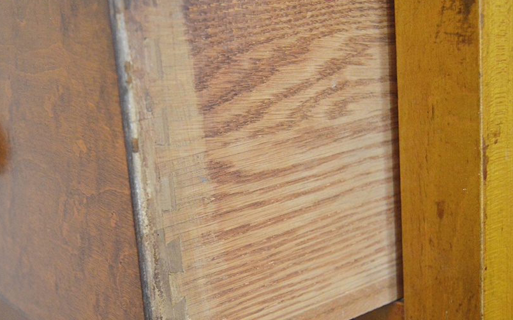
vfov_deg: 22.7
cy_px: 195
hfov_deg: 35.5
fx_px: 797
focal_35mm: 57
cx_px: 195
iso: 3200
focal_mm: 30
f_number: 4.2
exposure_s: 1/60
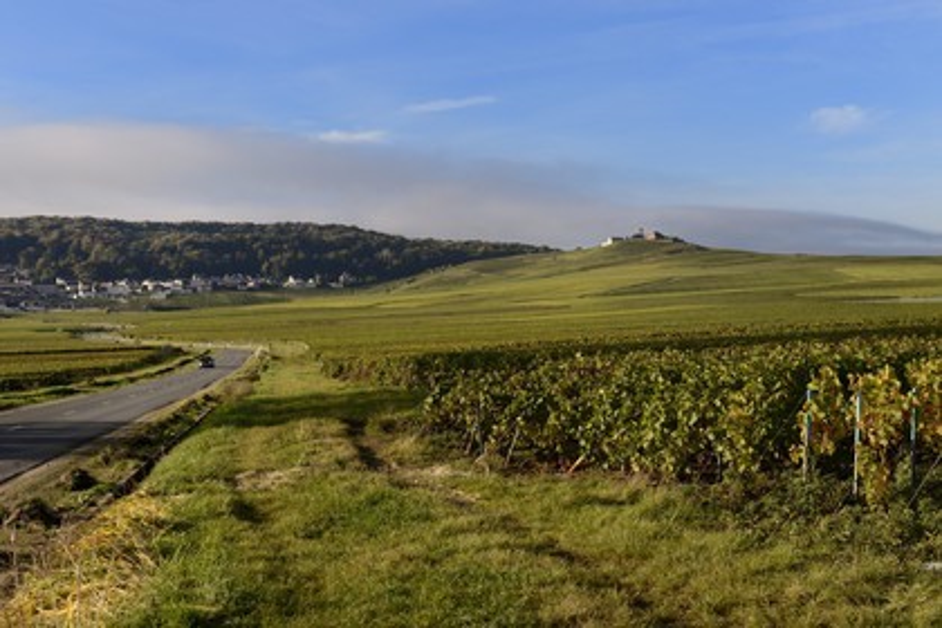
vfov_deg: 21.9
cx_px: 471
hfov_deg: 32.4
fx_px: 1622
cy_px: 314
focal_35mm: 62
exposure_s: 1/250
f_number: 11
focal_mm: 62
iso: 200
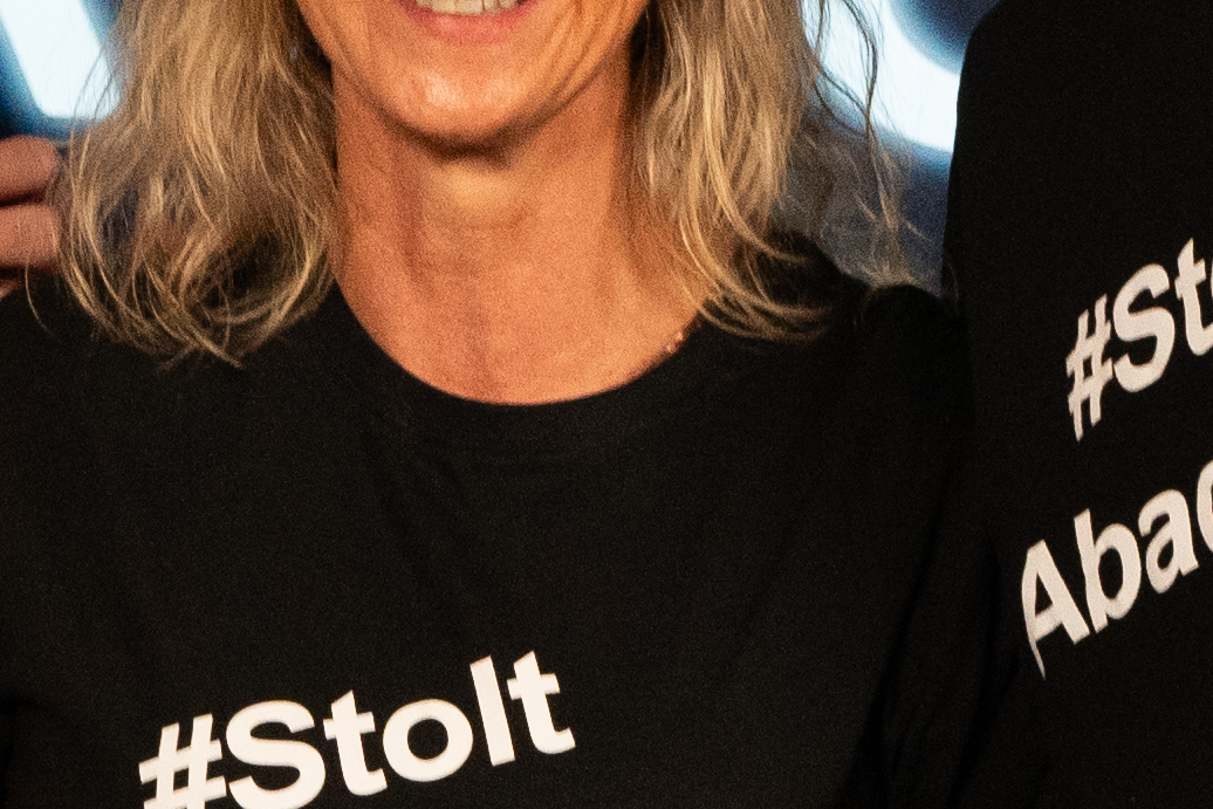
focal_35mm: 230
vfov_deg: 6.0
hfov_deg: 8.9
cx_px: -52
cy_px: 765
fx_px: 7750
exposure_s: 1/250
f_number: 5
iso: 3200
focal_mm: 34
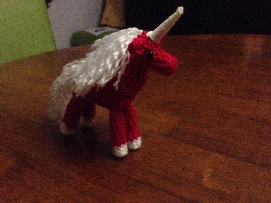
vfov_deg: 40.7
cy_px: 102
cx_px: 136
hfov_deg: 52.6
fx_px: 274
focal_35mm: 35
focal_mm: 4.28
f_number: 2.4
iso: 800
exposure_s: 1/15
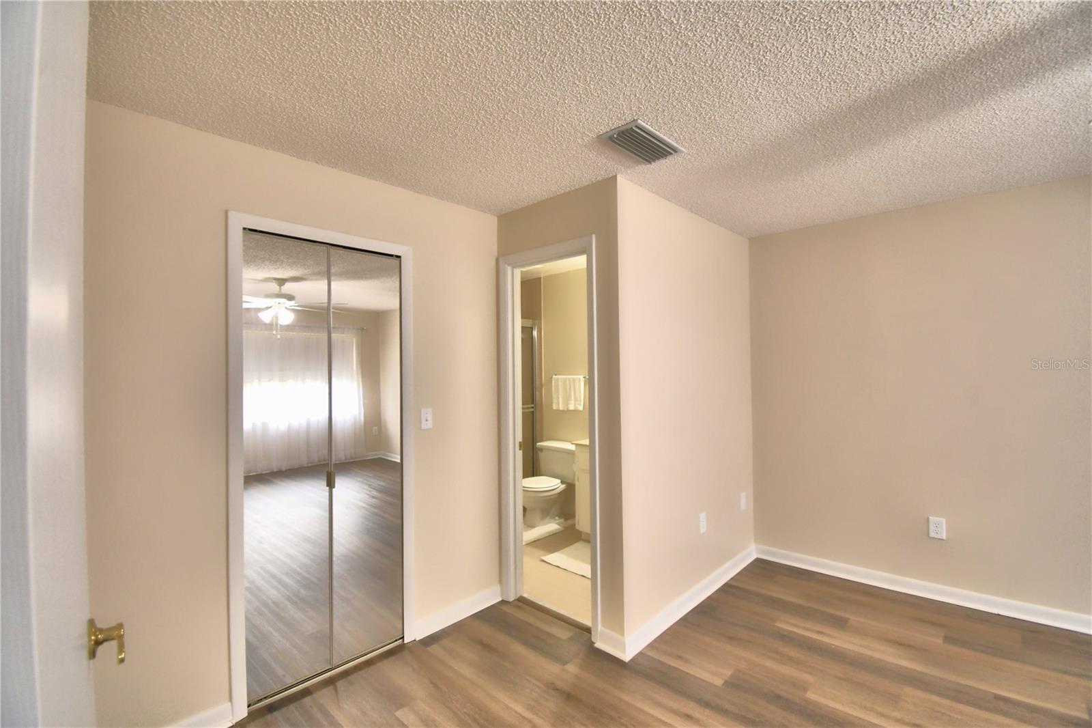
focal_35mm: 15
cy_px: 364
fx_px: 455
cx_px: 546
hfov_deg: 100.4
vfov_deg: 77.3
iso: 400
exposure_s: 1/40
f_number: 4.5
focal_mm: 10
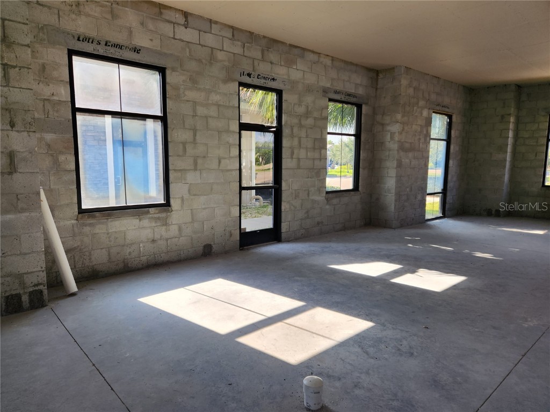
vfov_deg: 58.9
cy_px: 206
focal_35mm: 23
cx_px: 275
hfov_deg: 73.9
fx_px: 365
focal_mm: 5.4
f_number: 1.8
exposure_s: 1/180
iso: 40
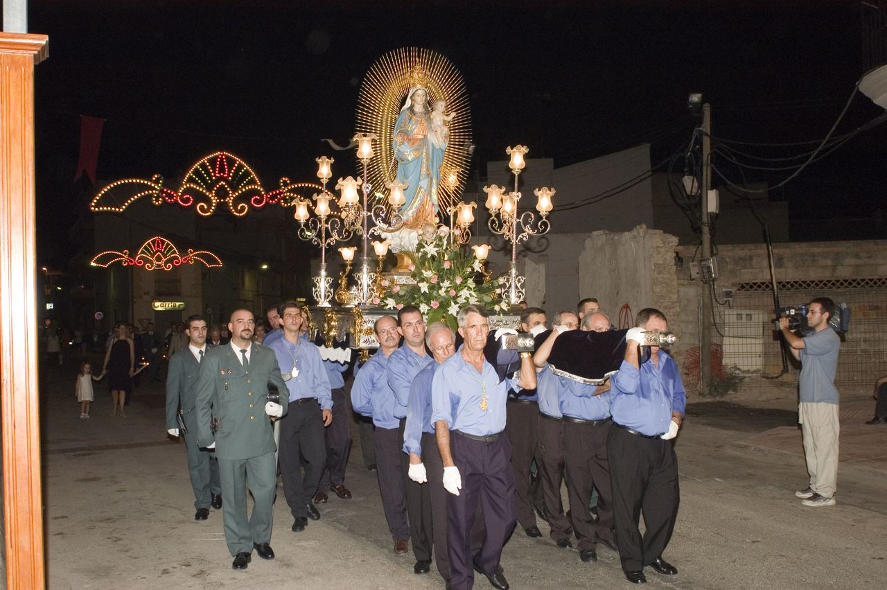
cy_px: 295
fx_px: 886
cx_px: 444
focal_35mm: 36
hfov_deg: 53.2
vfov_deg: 36.8
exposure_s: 1/60
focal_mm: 24
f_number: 5.6
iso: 320
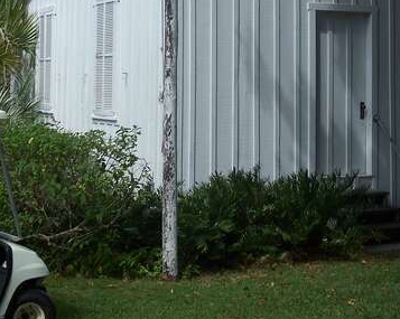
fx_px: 958
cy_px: -11
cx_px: 175
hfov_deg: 23.6
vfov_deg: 18.4
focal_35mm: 81
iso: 64
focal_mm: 7.8
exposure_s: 1/640
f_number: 2.8
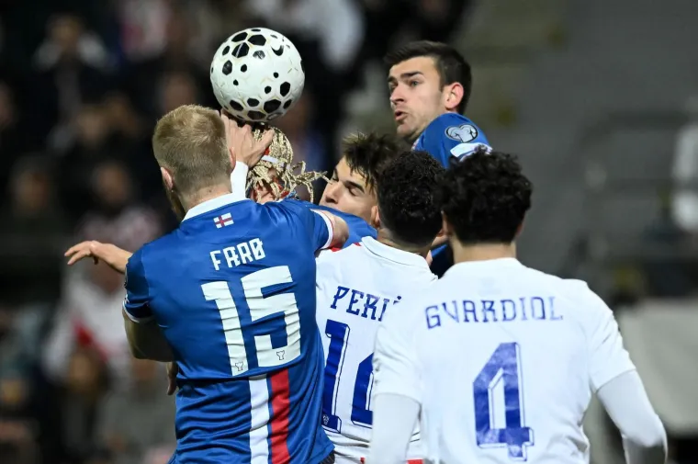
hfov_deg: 5.2
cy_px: 232
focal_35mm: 400
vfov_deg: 3.4
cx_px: 349
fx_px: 7747
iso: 5000
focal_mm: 400
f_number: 4
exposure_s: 1/2500
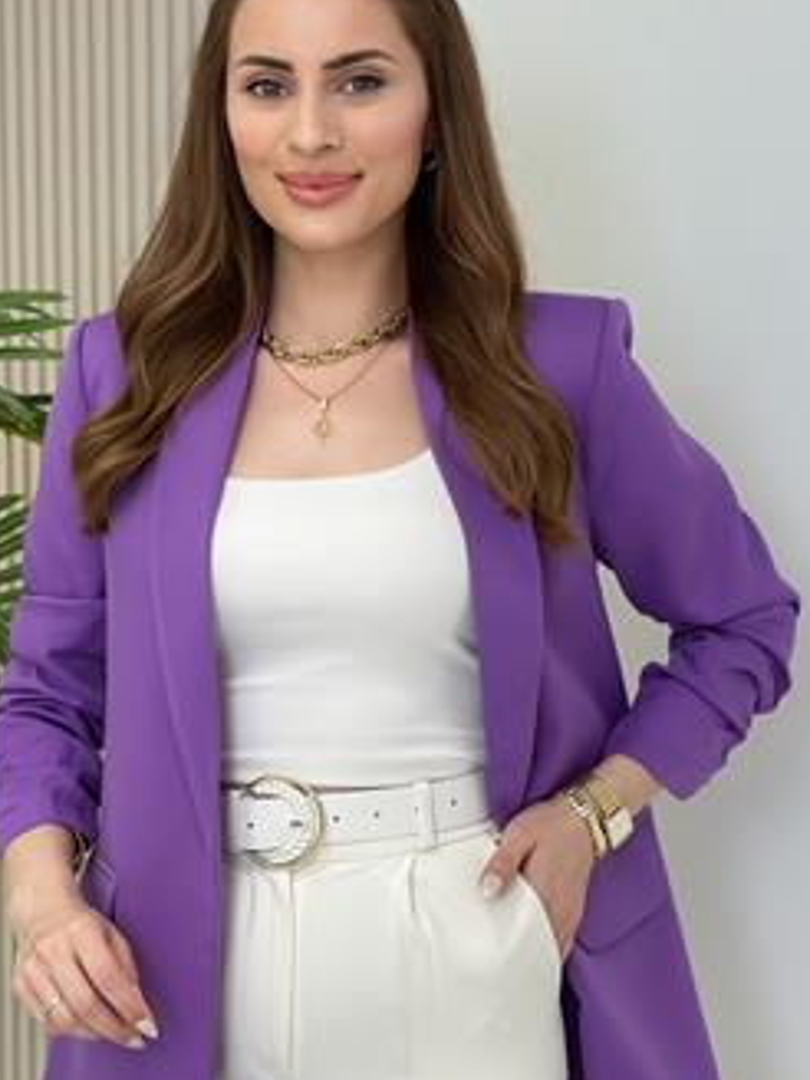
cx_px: 379
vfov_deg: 25.0
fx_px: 2434
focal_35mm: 78
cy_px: 631
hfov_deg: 18.9
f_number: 1.78
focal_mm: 6.86
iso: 80
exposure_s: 1/268
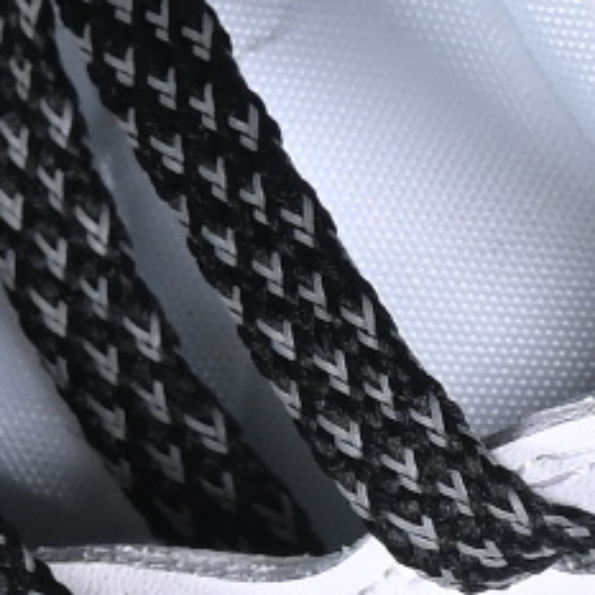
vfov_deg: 2.3
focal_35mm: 762
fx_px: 14818
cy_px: -324
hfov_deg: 2.3
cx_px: 209
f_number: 7.1
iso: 160
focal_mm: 50
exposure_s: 1/80
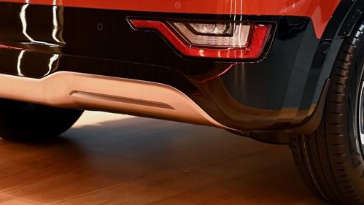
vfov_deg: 11.8
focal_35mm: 101
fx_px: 975
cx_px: 166
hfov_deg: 21.1
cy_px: -32
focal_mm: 47
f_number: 2.8
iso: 1600
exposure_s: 1/320
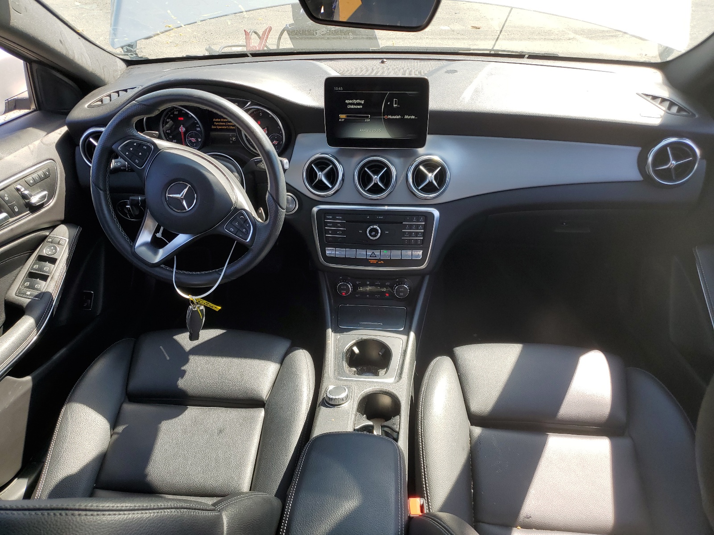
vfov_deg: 53.1
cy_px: 268
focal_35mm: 26
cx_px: 357
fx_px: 536
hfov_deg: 67.3
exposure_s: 1/455
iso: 50
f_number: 1.5
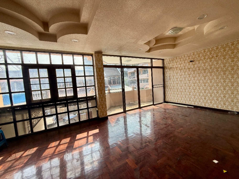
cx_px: 120
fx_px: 97
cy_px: 90
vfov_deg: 85.7
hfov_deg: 102.1
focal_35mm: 14
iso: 50
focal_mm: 2.22
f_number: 2.2
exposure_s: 1/138
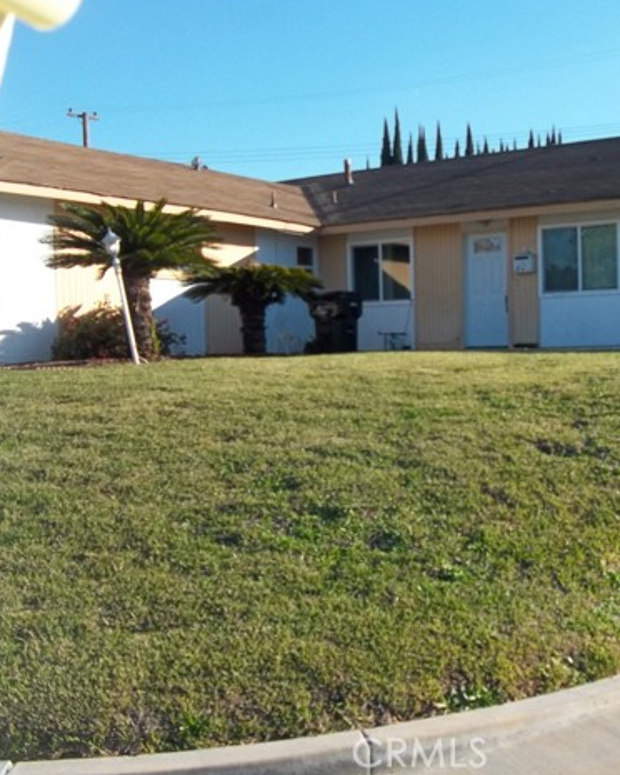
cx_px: 488
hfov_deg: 33.9
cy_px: 377
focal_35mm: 43
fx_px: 986
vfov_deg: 42.9
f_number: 8.8
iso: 80
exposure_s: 1/125
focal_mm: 5.7
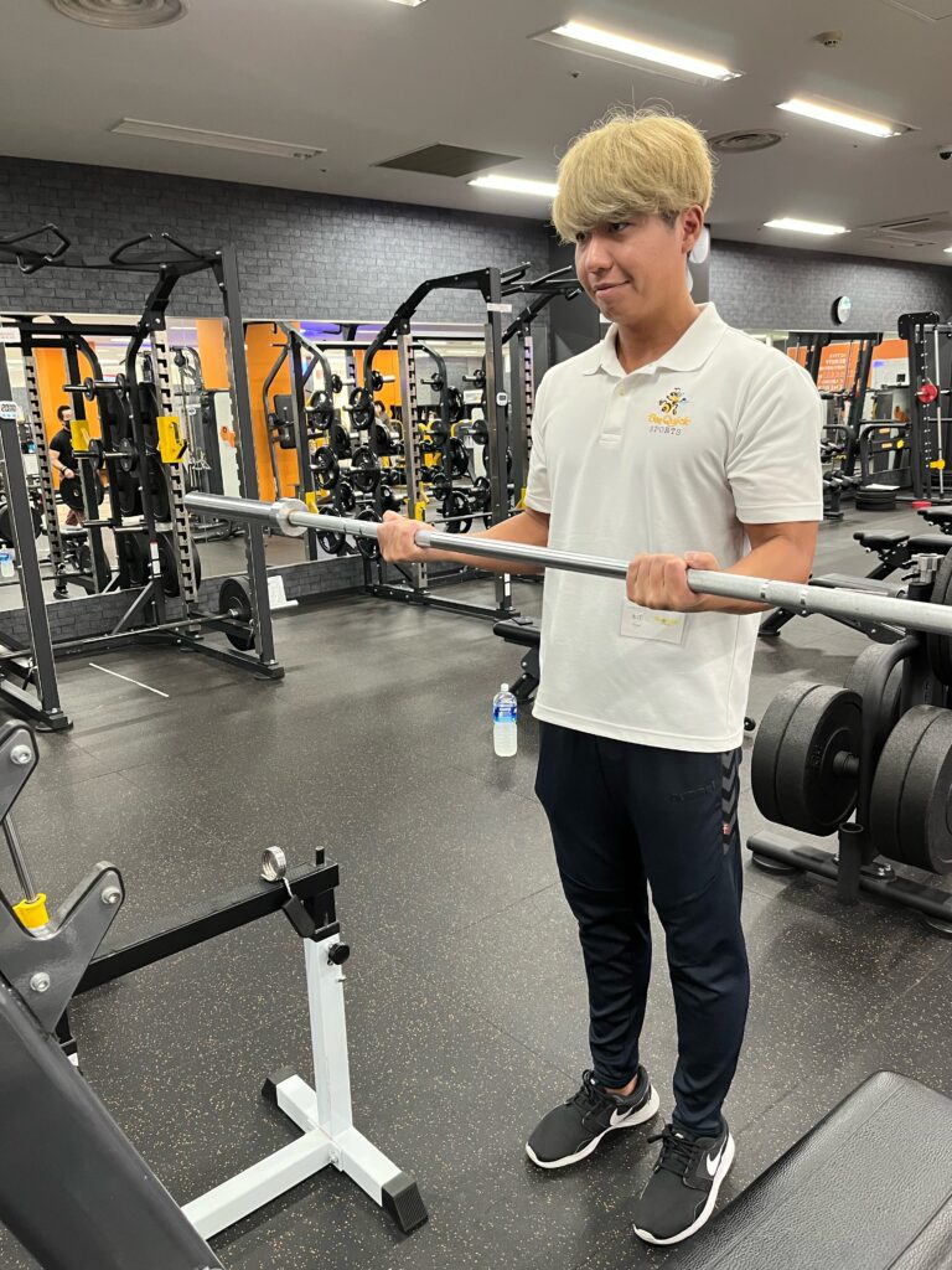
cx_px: 476
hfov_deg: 53.1
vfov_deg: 67.3
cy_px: 635
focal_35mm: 26
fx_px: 953
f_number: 1.6
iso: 320
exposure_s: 1/50
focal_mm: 5.1
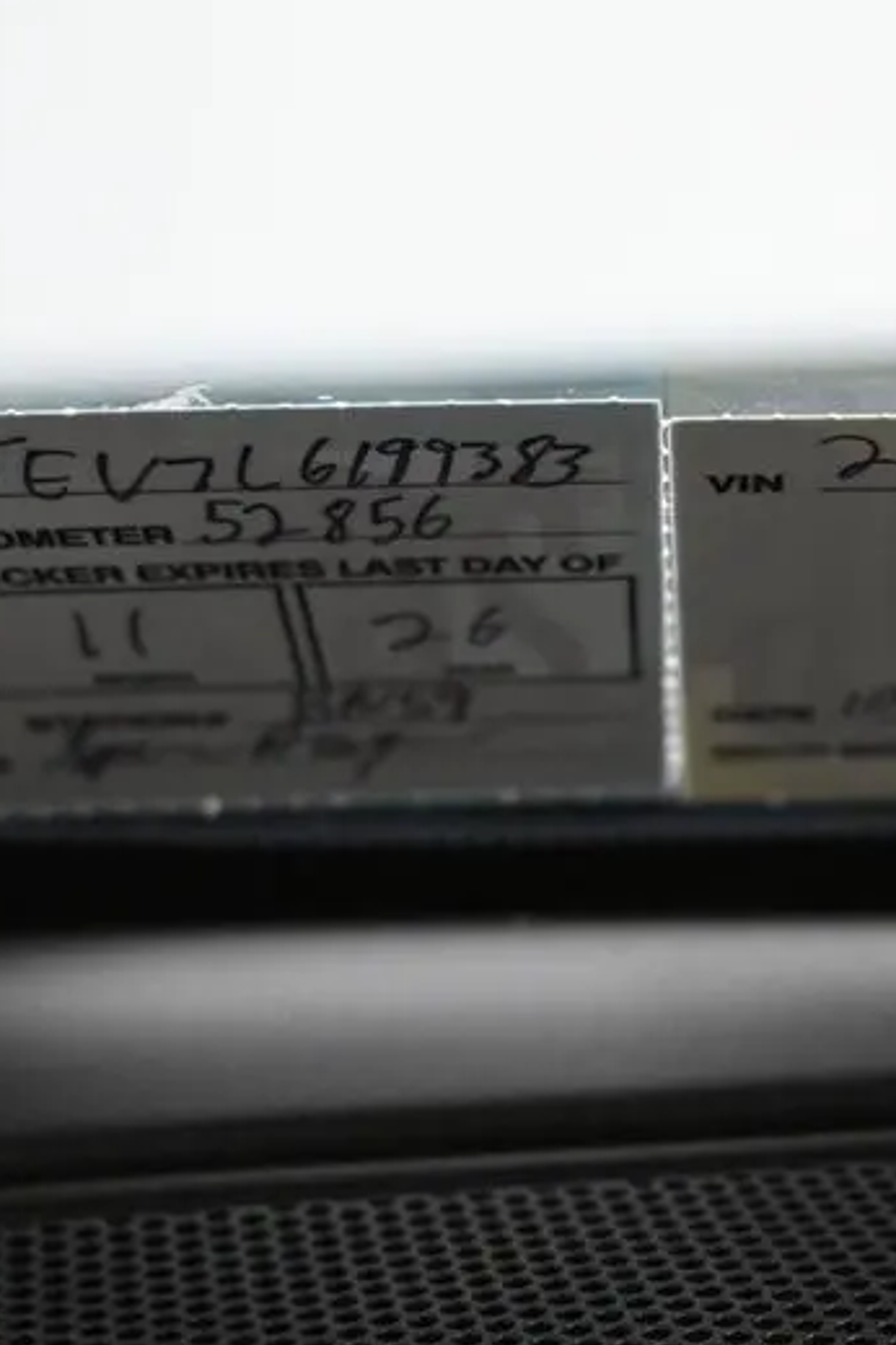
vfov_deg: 27.3
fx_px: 2762
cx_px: 710
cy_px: 621
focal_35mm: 74
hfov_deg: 18.3
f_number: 4.2
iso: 640
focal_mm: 25
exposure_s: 1/125
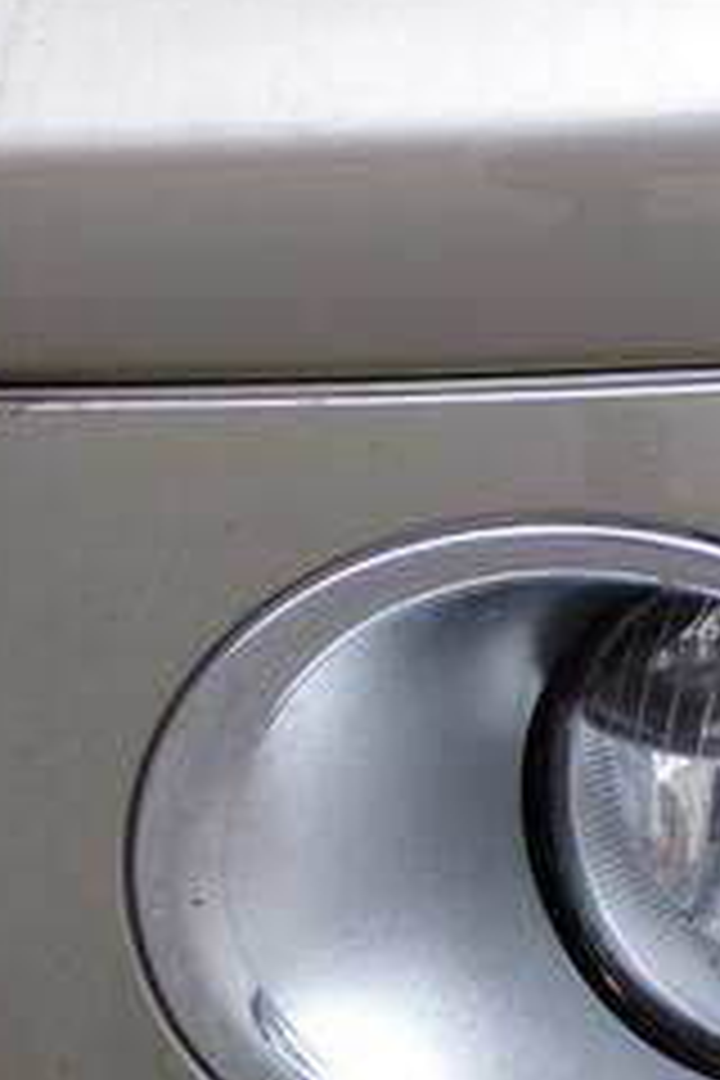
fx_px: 4050
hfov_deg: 10.1
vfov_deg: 15.1
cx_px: 513
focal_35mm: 135
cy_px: 783
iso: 100
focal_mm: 11.6
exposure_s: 1/200
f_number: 3.8
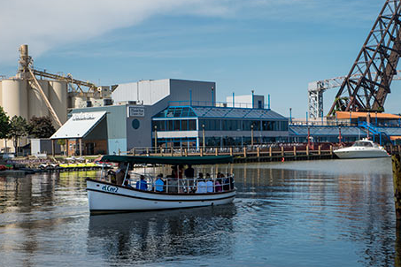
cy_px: 115
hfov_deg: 31.3
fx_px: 713
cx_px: 237
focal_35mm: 64
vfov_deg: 21.2
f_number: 9.5
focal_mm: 50
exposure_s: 1/500
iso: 200
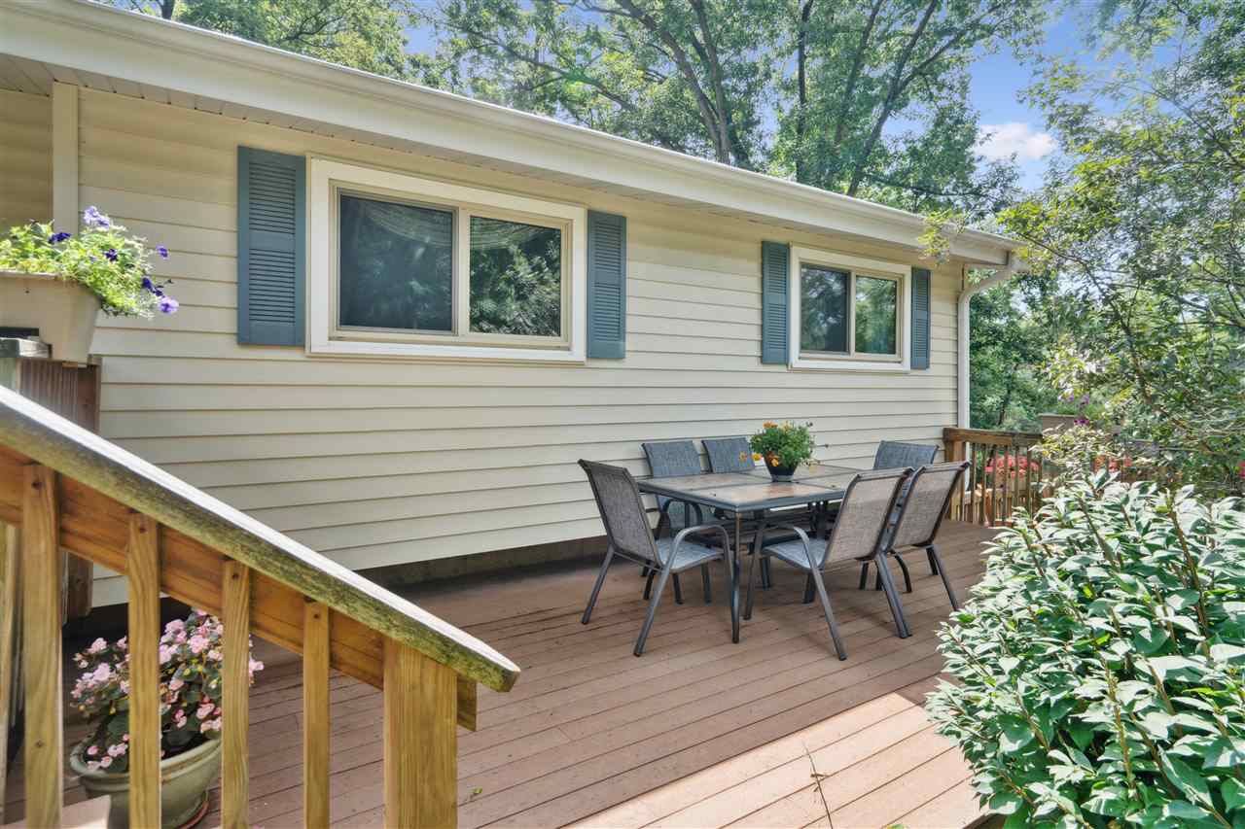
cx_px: 622
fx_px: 622
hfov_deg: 90.0
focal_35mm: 18
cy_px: 414
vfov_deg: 67.4
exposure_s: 1/125
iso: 400
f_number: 9
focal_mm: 18
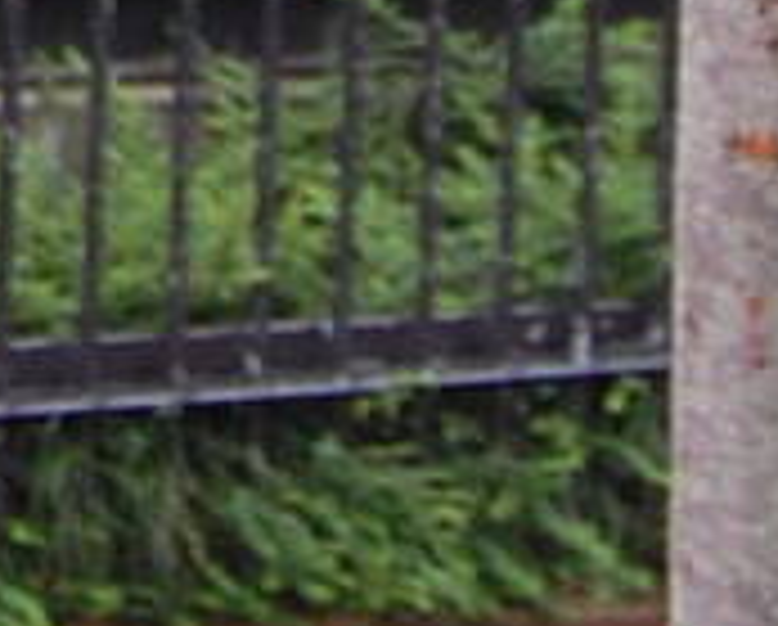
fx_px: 5997
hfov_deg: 7.0
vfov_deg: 5.5
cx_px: -998
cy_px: -1378
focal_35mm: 260
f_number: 5.6
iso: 400
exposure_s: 1/125
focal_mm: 20
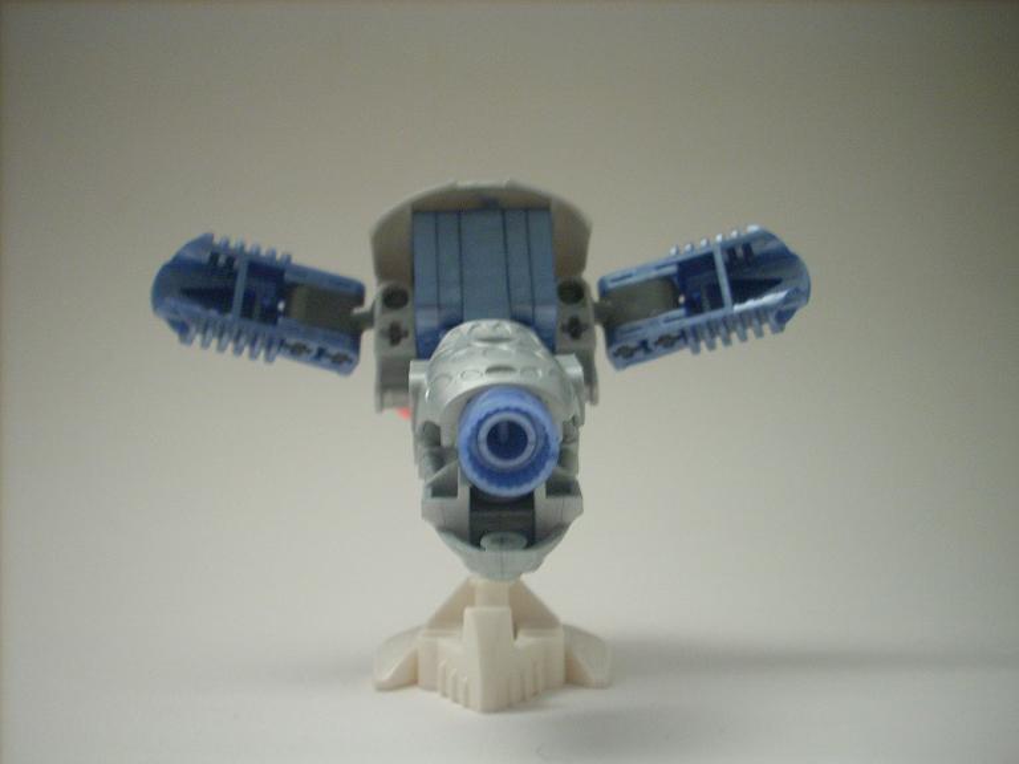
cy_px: 382
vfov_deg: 38.7
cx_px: 510
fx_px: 1089
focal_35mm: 37
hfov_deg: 50.1
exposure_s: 1/5.4
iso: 200
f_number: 2.8
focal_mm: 6.2
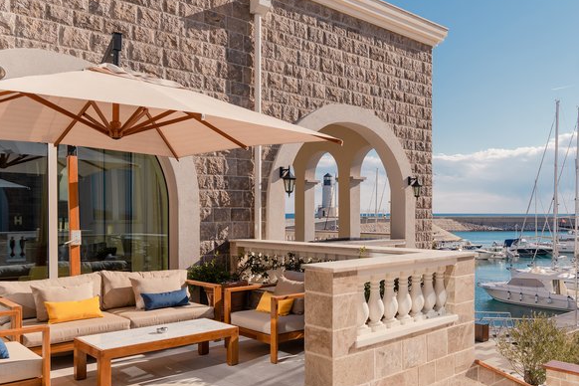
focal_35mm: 33
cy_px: 218
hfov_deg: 56.2
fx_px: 531
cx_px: 376
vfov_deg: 39.9
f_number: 4
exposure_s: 1/2500
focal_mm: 24
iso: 200
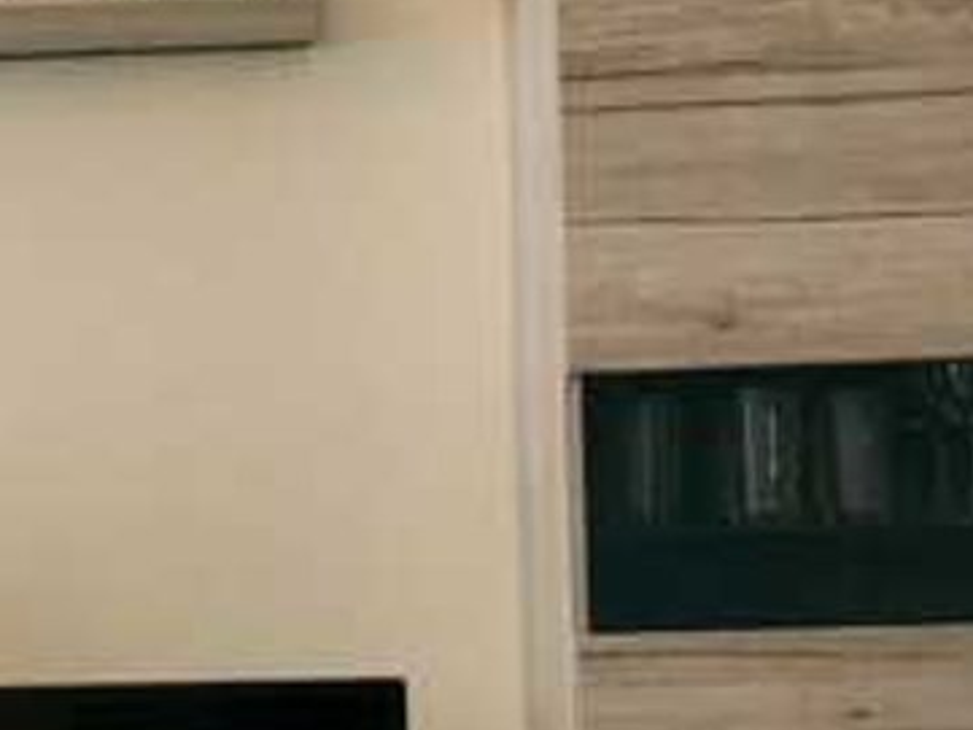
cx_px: -49
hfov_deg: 20.3
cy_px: 606
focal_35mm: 93
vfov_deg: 15.8
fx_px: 2615
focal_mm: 3.99
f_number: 1.8
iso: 40
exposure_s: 1/17
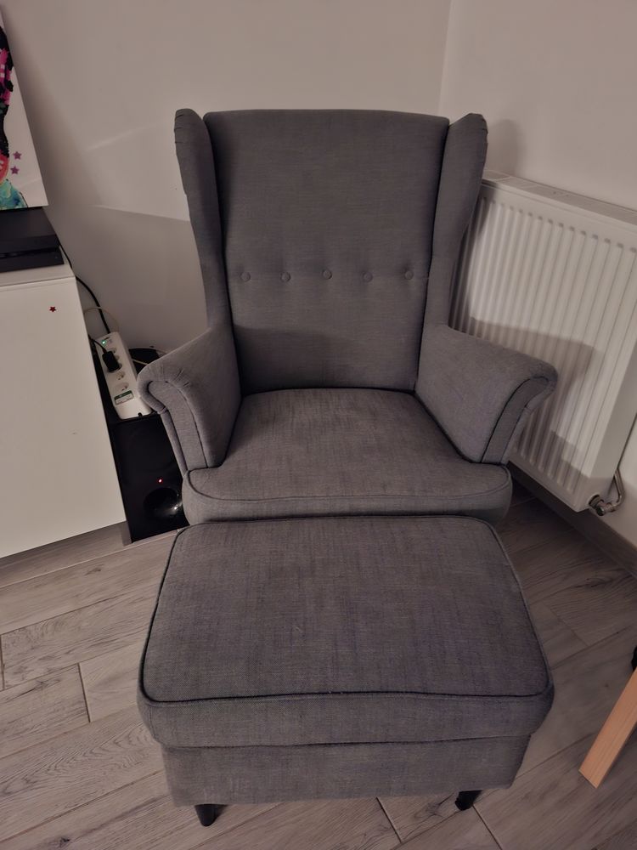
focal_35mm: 23
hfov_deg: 58.9
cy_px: 425
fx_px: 564
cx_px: 318
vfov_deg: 73.9
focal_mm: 5.54
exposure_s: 1/11
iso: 1250
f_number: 1.8
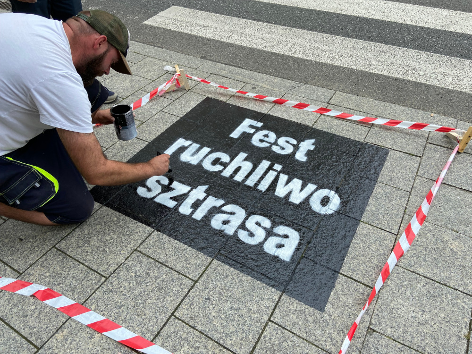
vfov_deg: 53.1
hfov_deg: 67.3
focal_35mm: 26
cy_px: 177
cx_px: 236
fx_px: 355
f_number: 1.8
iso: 32
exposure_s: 1/884
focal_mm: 4.25
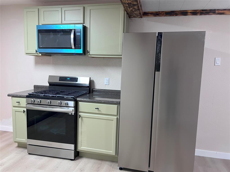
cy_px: 86
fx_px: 173
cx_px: 115
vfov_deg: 53.1
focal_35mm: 26
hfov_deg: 67.3
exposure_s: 1/60
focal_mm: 5.7
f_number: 1.5
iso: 160
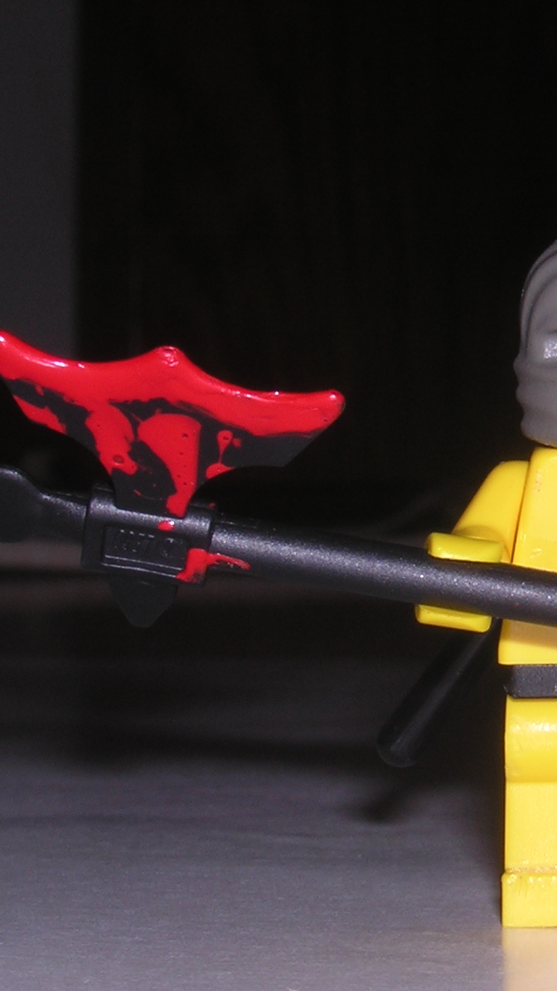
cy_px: 495
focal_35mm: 124
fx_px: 3257
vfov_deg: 17.3
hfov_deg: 9.7
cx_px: 574
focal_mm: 11.1
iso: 100
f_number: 8.2
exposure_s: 1/60.1
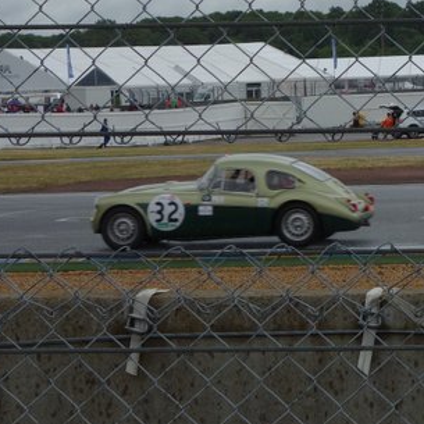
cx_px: 492
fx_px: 2093
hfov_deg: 11.4
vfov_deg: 11.5
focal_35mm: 151
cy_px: 74
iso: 125
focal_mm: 19.53
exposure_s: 1/500
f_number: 5.6
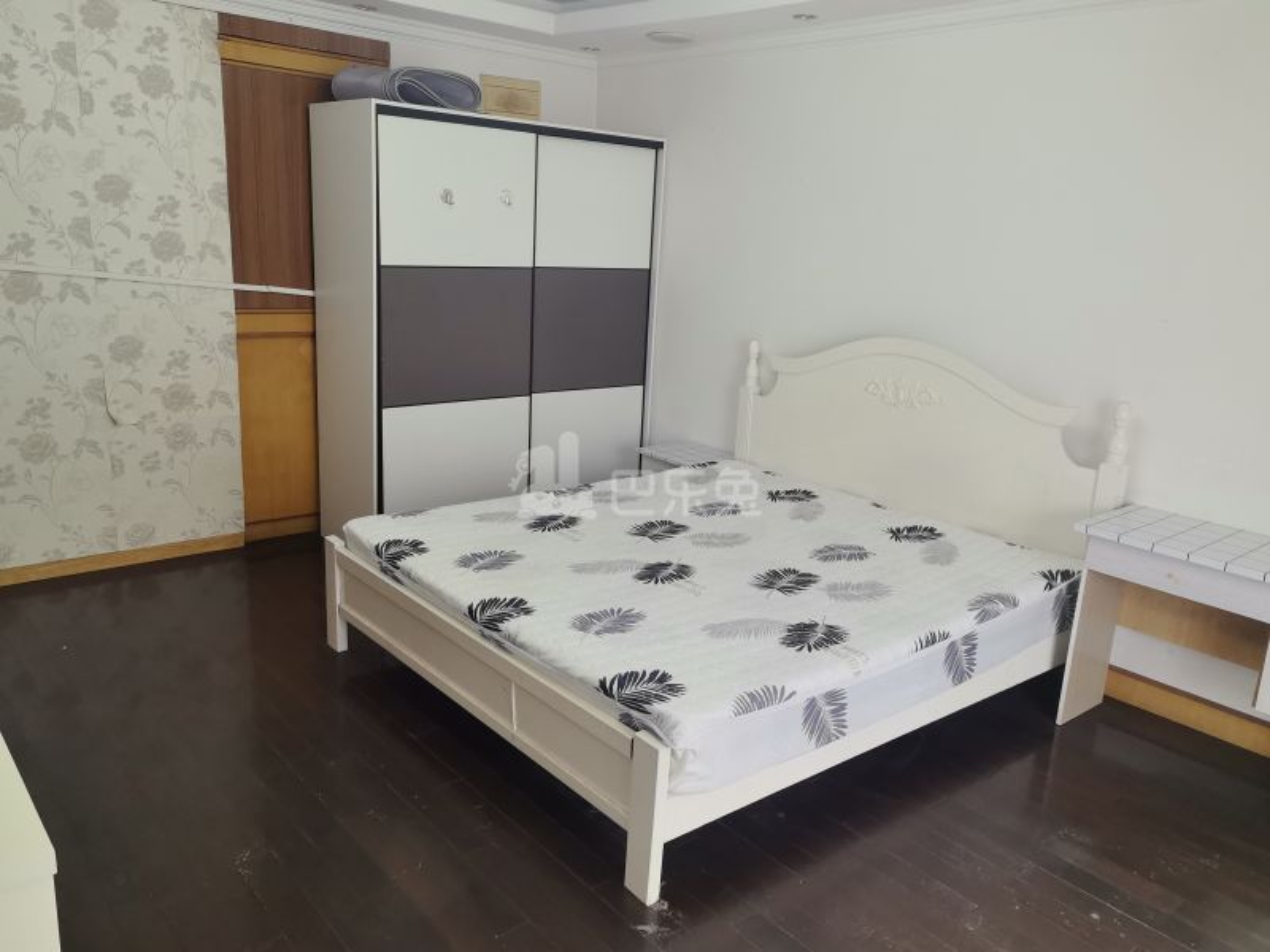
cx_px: 635
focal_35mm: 27
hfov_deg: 65.3
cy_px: 476
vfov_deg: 51.4
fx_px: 991
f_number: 1.9
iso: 100
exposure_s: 1/50
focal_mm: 5.52
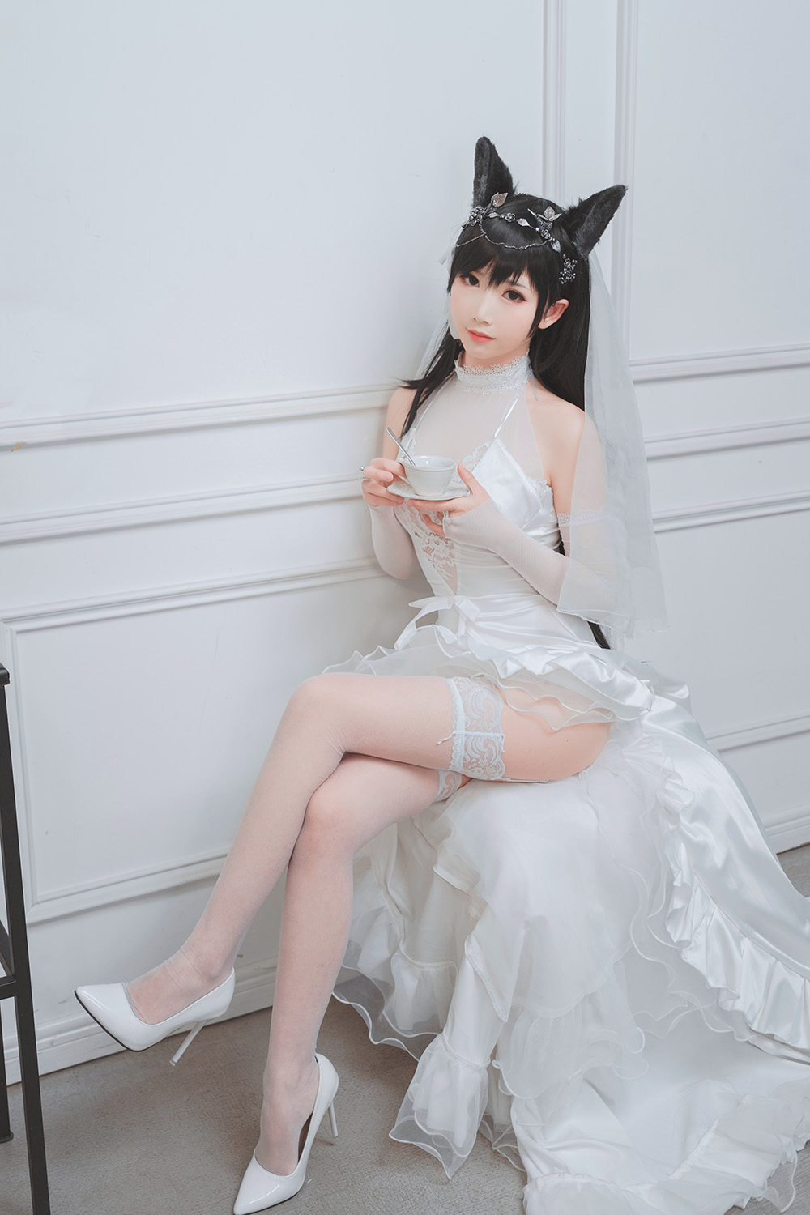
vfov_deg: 39.6
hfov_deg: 27.0
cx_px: 405
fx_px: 1687
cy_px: 608
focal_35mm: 50
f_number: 2.8
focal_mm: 50
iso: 100
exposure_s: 1/100
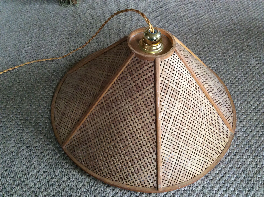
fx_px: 244
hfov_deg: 56.9
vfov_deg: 44.1
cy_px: 98
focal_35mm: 32
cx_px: 132
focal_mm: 3.3
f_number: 2.4
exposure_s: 1/25
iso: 250
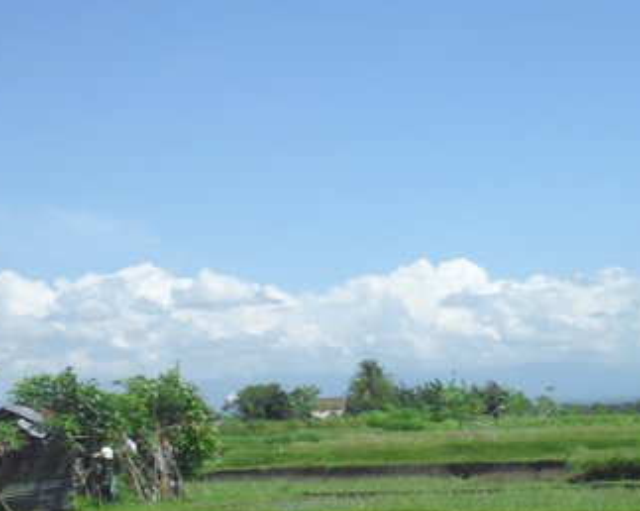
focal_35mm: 92
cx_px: 414
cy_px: 355
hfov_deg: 20.8
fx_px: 1742
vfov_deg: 16.6
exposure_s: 1/320
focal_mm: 6.2
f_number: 8
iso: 100
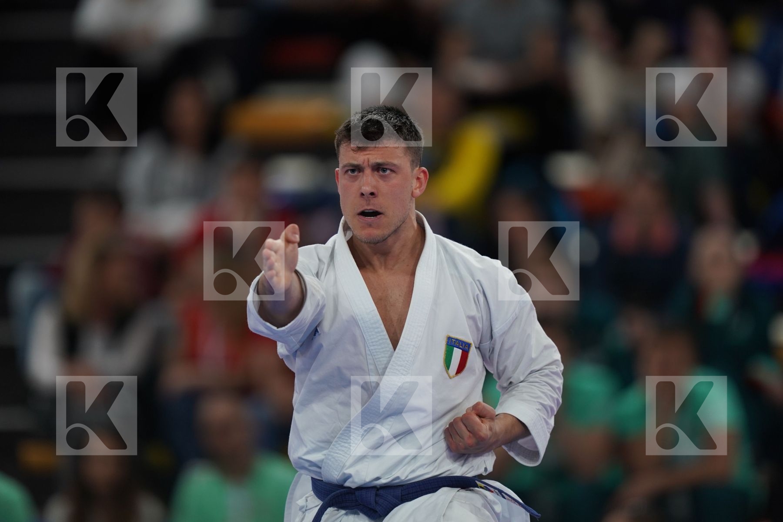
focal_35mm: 400
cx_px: 392
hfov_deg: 5.2
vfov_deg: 3.4
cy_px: 261
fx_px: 8699
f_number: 2.8
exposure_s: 1/500
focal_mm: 400
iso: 1000
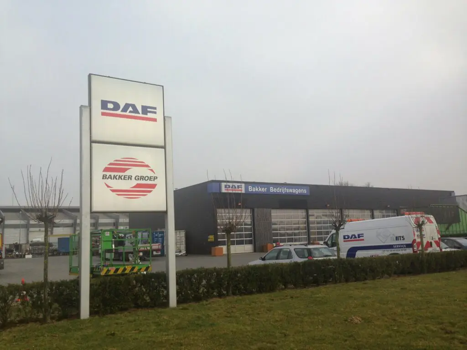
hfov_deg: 55.4
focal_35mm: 33
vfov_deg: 42.9
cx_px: 234
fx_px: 445
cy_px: 175
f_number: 2.4
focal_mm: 4.12
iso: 50
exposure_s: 1/1205
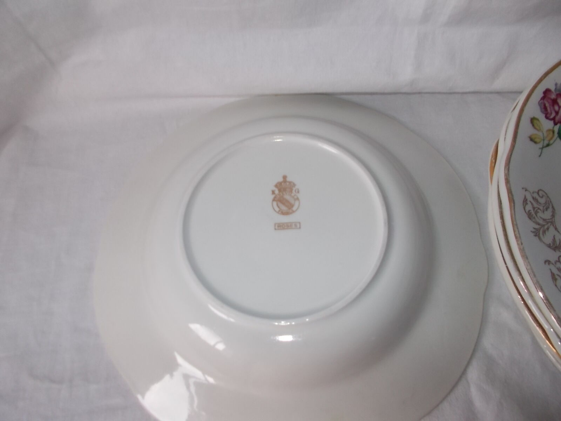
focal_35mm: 26
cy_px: 210
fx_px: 421
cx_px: 280
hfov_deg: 67.3
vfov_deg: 53.1
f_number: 3.2
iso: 200
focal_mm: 4.6
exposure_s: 1/25
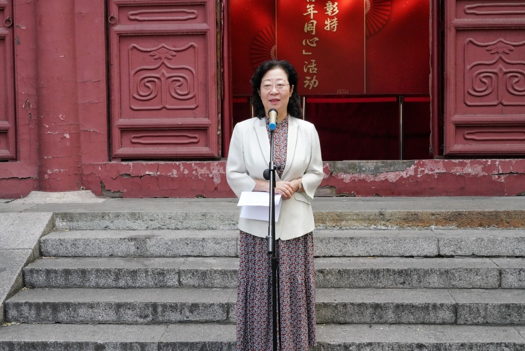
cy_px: 176
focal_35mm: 59
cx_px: 262
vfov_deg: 23.0
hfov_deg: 33.9
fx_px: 861
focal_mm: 59
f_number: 22
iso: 5000
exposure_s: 1/100
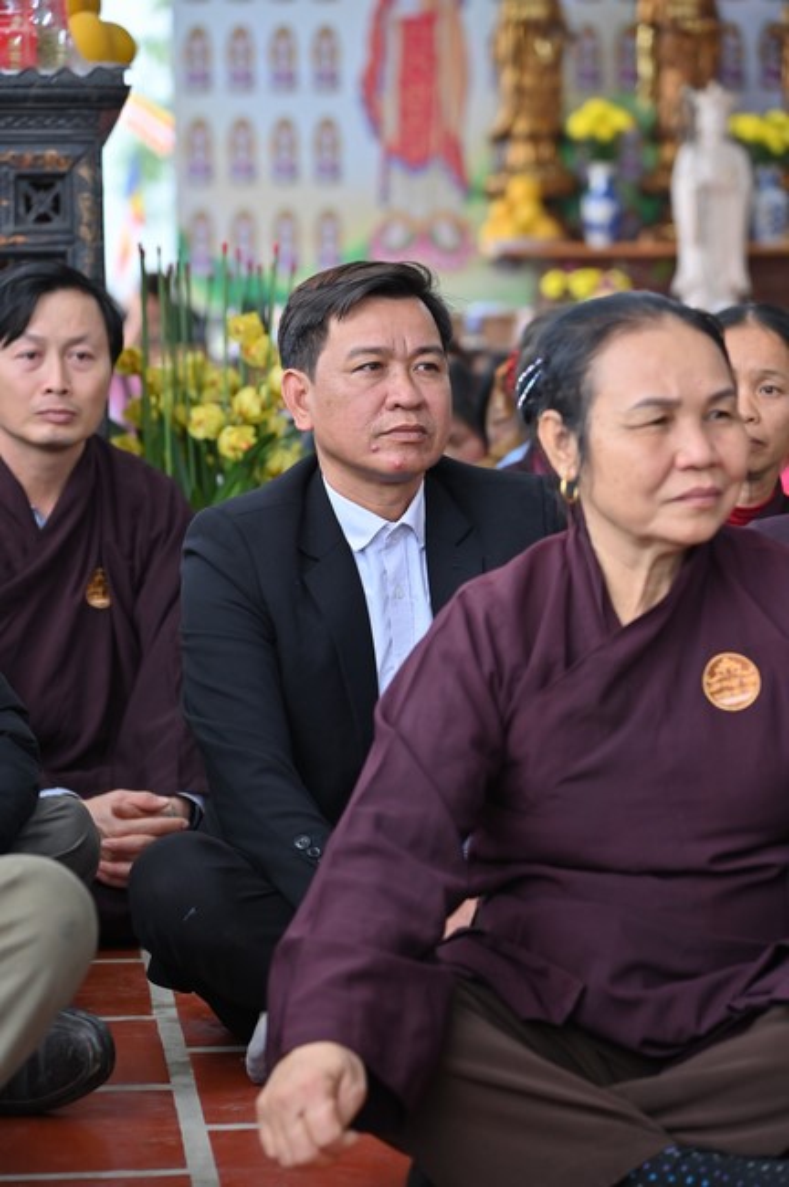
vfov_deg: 17.1
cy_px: 594
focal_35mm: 120
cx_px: 394
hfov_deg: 11.4
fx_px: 3953
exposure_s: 1/125
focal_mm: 120
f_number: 5
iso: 800
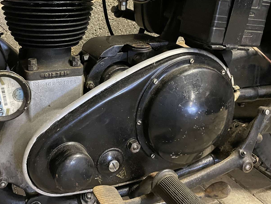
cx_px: 106
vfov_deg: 33.1
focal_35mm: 43
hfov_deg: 43.6
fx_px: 337
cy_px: 58
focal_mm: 4.2
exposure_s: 1/25
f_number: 1.6
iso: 640
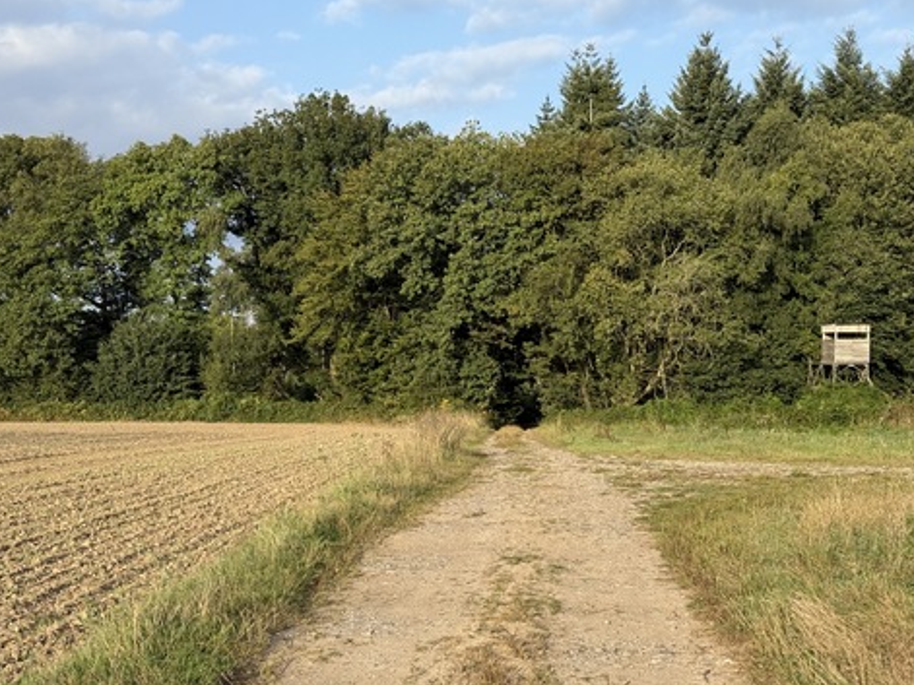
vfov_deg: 28.5
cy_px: 360
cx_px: 444
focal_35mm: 51
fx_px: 1346
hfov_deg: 37.5
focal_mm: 6.76
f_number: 1.78
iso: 64
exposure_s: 1/2342
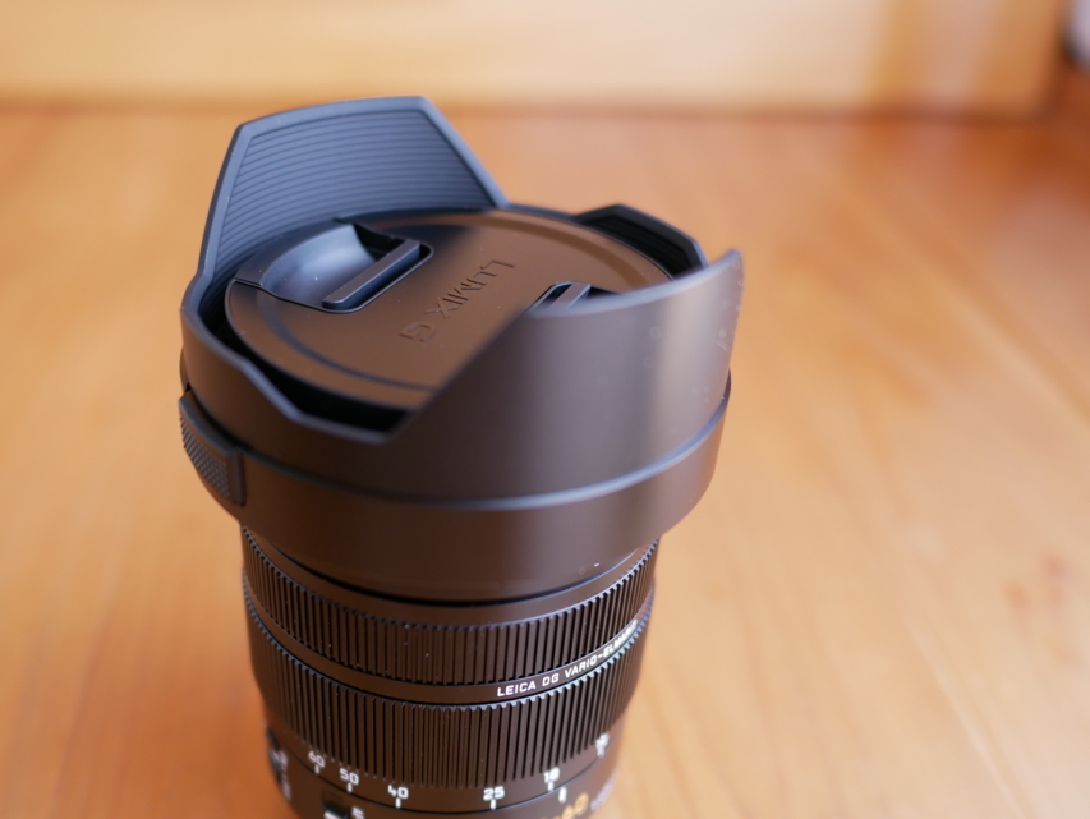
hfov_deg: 51.2
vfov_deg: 39.6
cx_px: 479
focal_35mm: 36
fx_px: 1134
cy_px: 486
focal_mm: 15
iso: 200
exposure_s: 1/160
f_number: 2
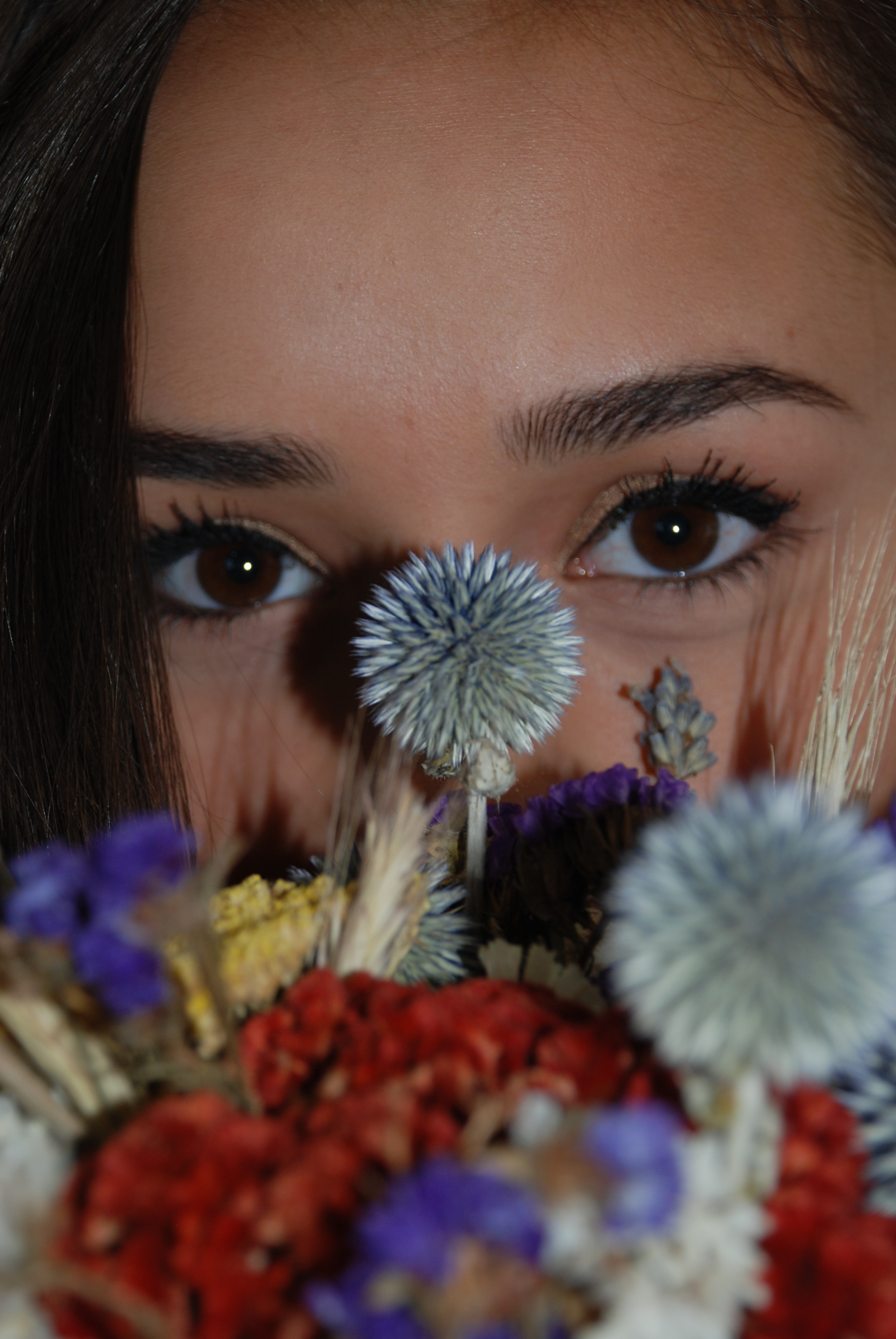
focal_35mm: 105
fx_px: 3909
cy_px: 670
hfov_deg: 13.1
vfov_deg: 19.4
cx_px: 448
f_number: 5.6
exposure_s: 1/60
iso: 200
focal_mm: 70
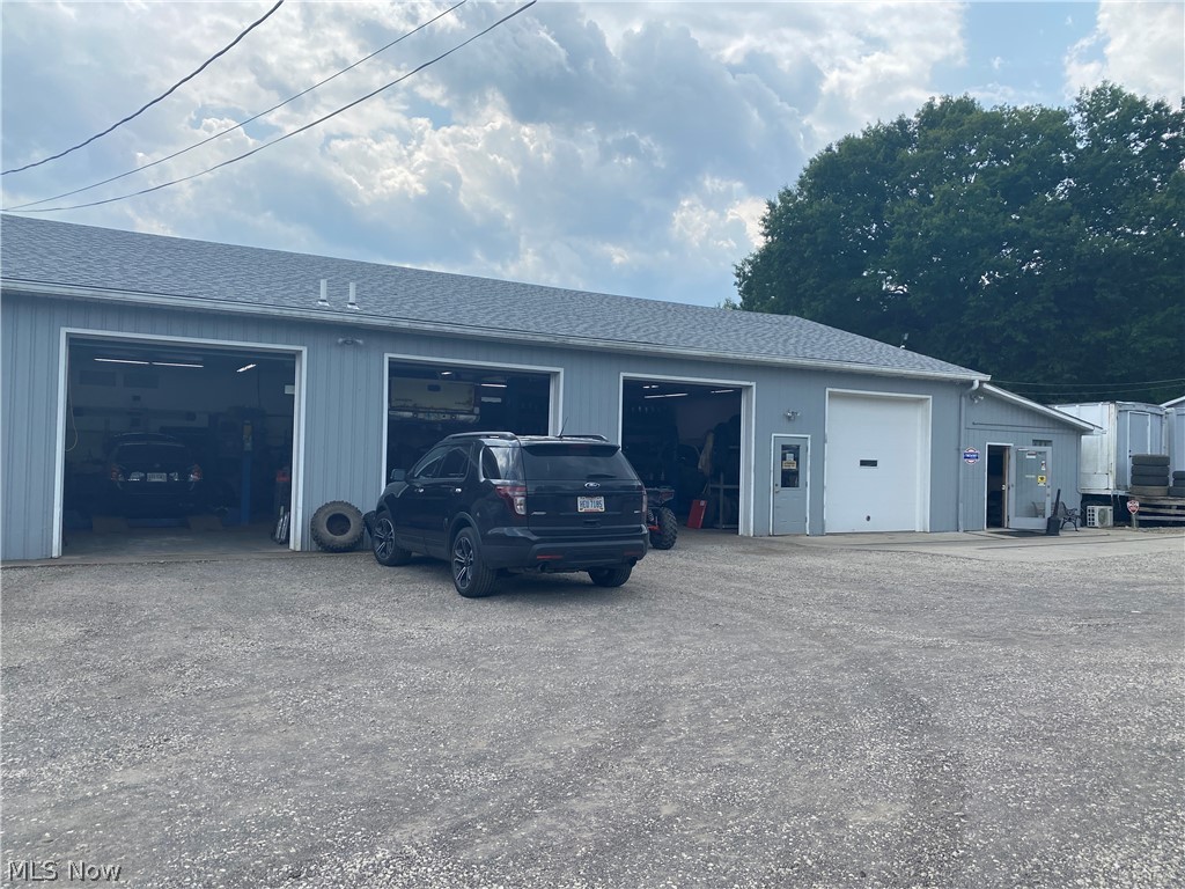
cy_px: 444
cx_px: 592
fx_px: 890
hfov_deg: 67.3
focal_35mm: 26
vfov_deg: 53.1
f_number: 1.8
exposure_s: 1/3040
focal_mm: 4.25
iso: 32
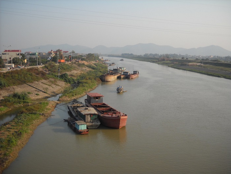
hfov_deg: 45.8
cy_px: 87
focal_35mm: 41
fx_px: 274
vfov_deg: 35.1
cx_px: 116
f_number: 5.5
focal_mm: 6.72
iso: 64
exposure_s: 1/184
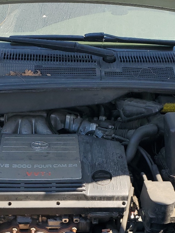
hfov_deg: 24.8
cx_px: 66
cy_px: 175
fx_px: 398
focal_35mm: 59
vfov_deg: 32.1
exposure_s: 1/1000
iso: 50
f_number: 1.5
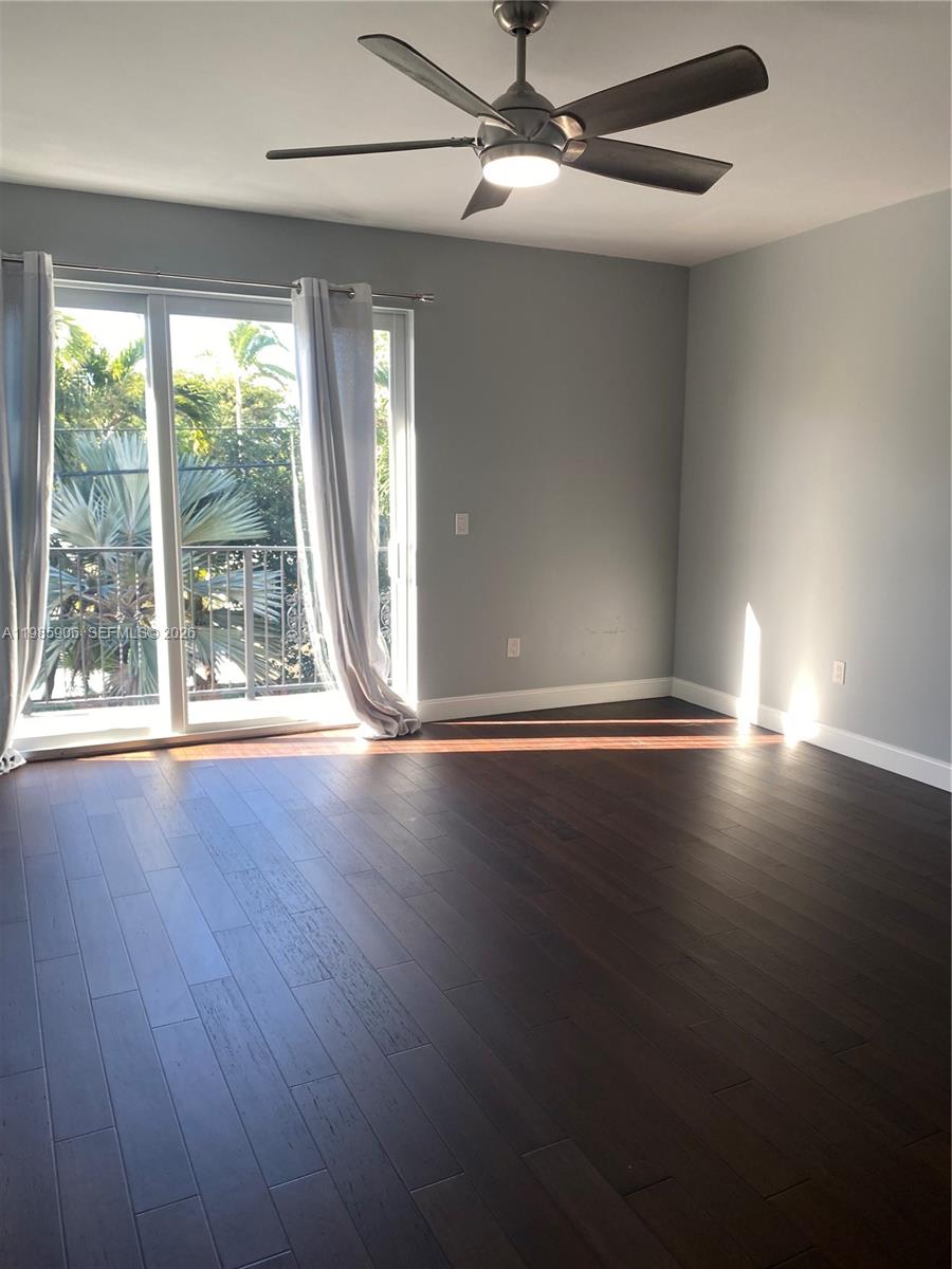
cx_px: 476
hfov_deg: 53.1
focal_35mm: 26
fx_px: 953
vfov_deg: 67.3
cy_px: 634
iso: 40
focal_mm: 4.25
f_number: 1.8
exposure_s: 1/120
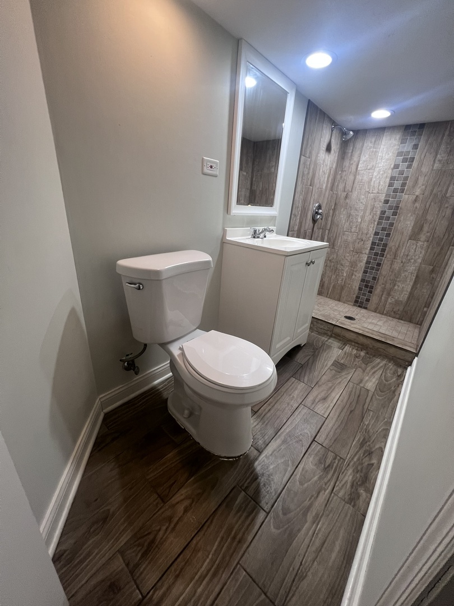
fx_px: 227
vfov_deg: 106.2
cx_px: 227
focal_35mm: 13
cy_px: 303
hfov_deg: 89.9
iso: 200
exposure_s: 1/120
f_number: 1.8
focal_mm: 1.57
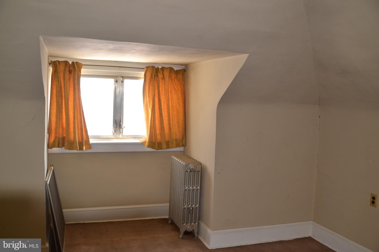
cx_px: 190
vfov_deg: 40.0
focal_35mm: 33
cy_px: 126
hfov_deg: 57.2
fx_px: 347
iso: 400
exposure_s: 1/60
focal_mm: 22
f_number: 4
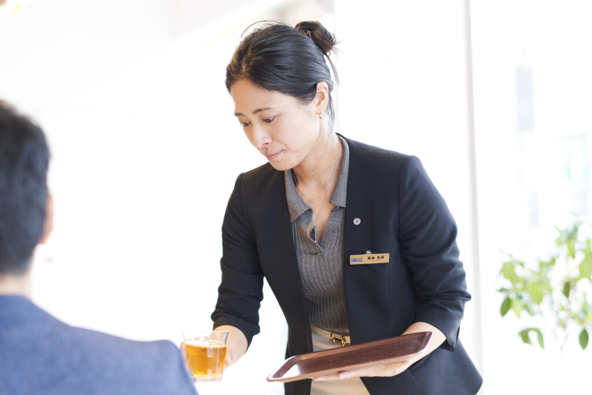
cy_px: 198
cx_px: 296
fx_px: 954
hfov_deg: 34.5
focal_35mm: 58
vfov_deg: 23.4
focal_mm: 58
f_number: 2.5
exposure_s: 1/320
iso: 400
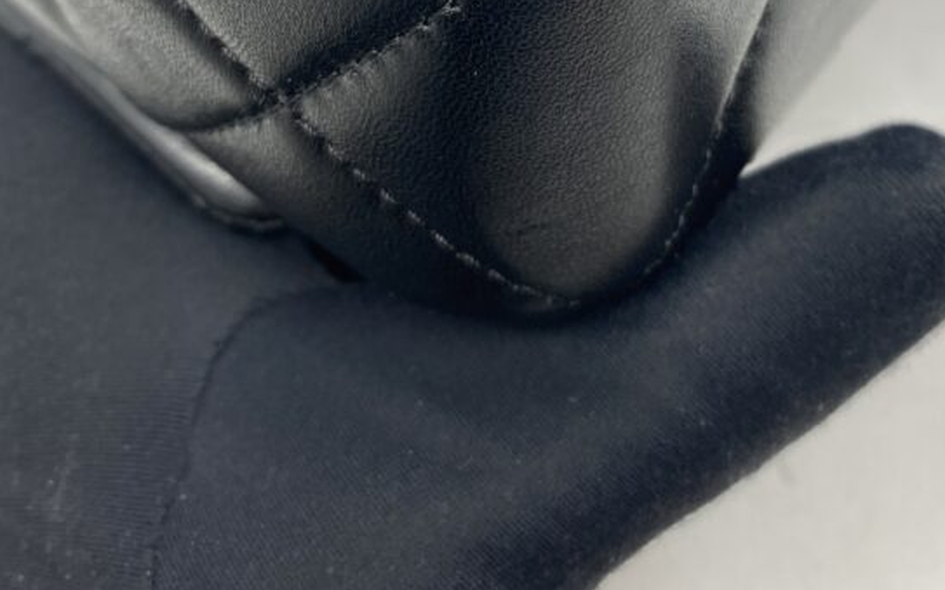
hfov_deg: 40.3
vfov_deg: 23.0
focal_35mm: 50
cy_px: -174
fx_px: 1287
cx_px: 498
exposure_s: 1/100
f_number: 1.8
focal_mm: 4.25
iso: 50
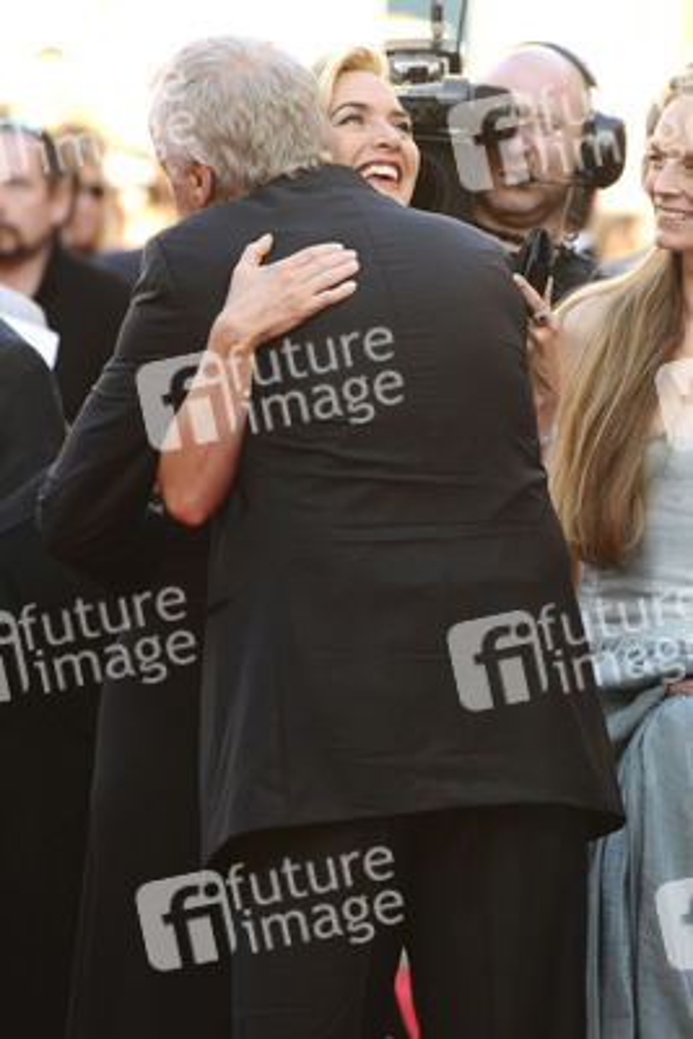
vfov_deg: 6.9
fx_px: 8654
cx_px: 346
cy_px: 520
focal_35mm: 300
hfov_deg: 4.6
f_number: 4.5
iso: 320
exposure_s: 1/200
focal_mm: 200
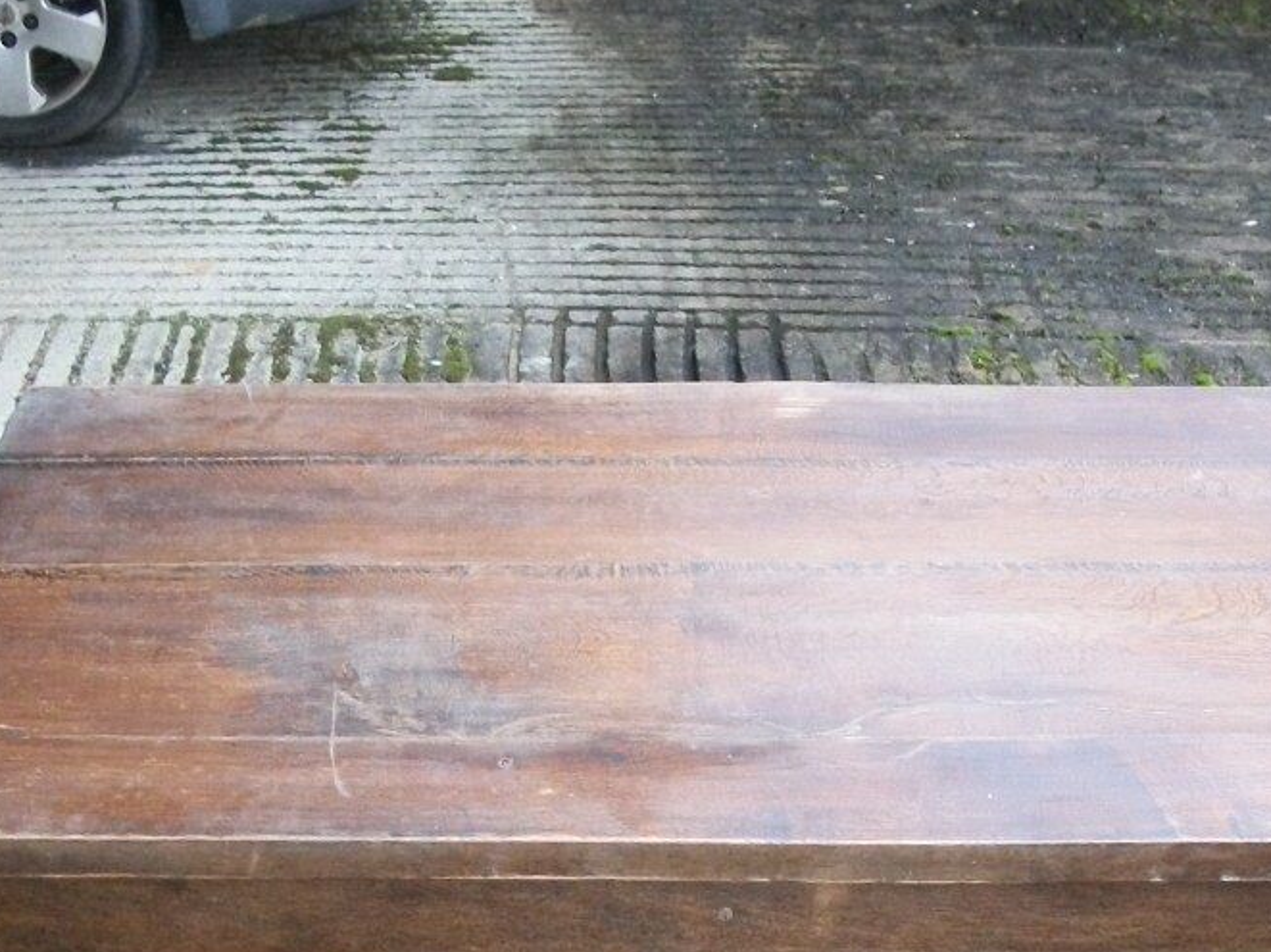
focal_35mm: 62
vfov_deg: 23.2
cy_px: 785
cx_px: 573
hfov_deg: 31.2
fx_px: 2275
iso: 250
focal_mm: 5.7
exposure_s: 1/40
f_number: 2.9
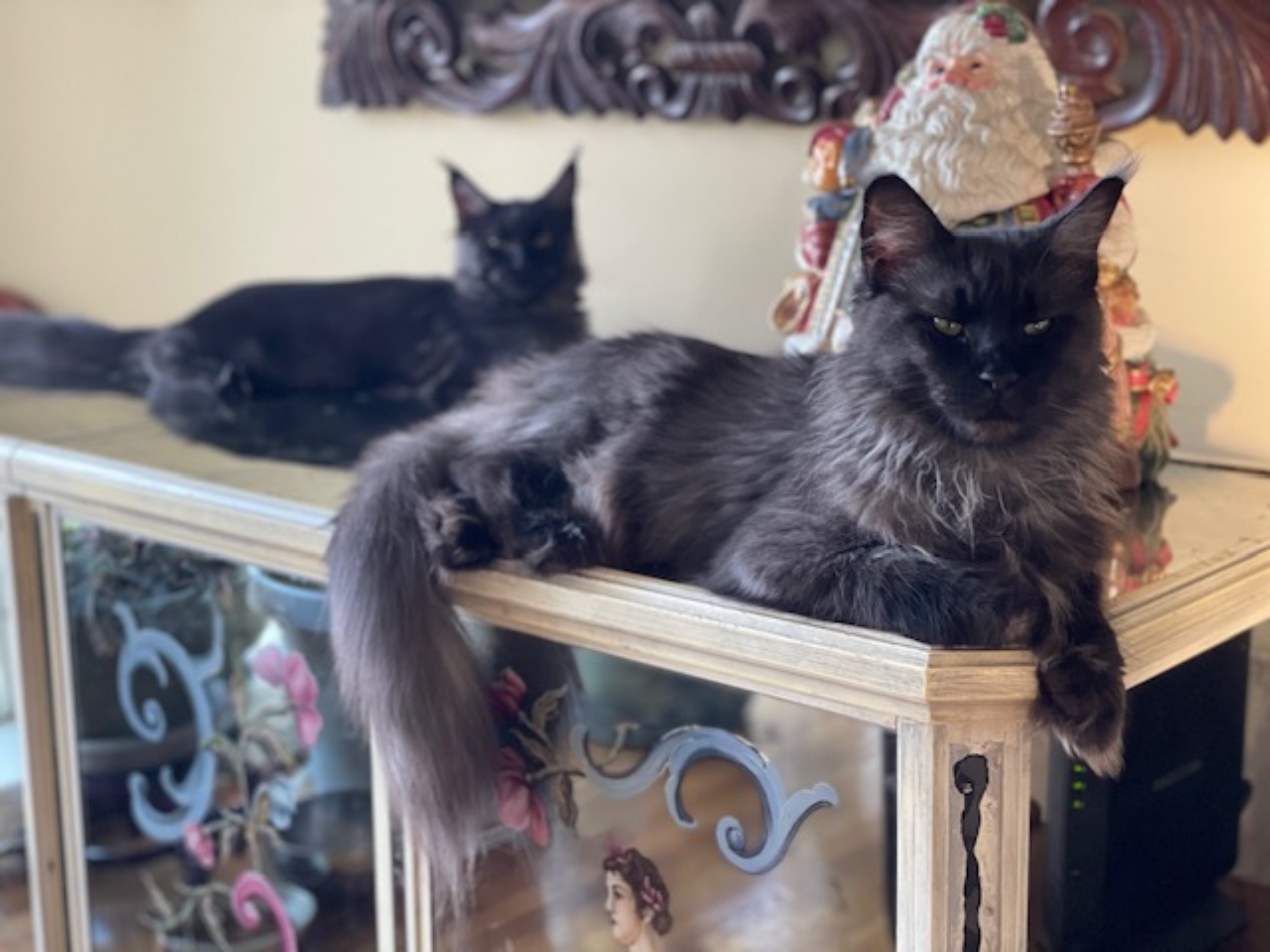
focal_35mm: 52
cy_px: 476
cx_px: 635
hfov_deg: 36.8
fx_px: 1908
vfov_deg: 28.0
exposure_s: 1/62
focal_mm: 6
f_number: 2
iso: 250
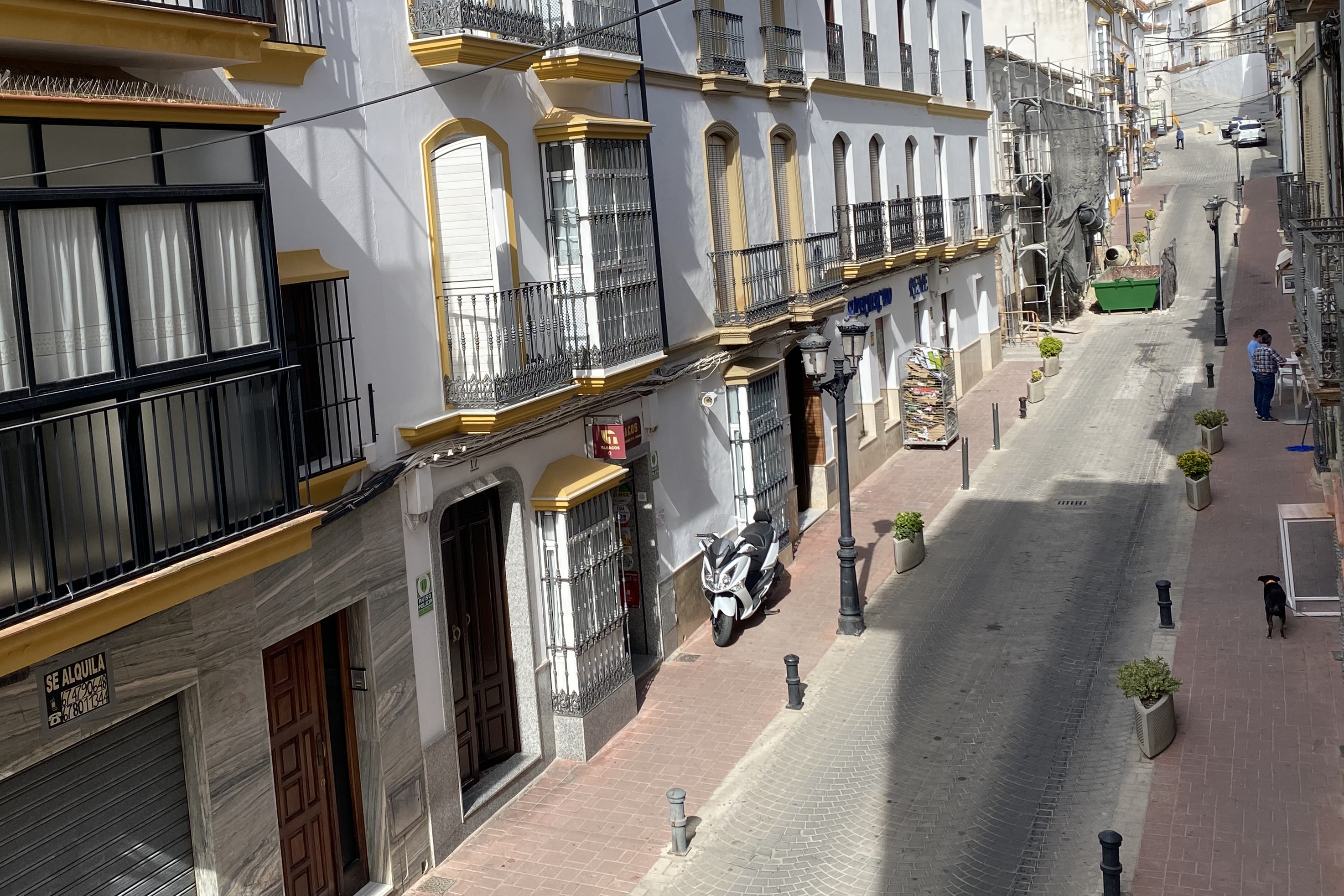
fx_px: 1381
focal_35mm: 37
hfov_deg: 51.8
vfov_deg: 35.7
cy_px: 319
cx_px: 589
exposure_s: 1/2410
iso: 32
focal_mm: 4.25
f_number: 1.8
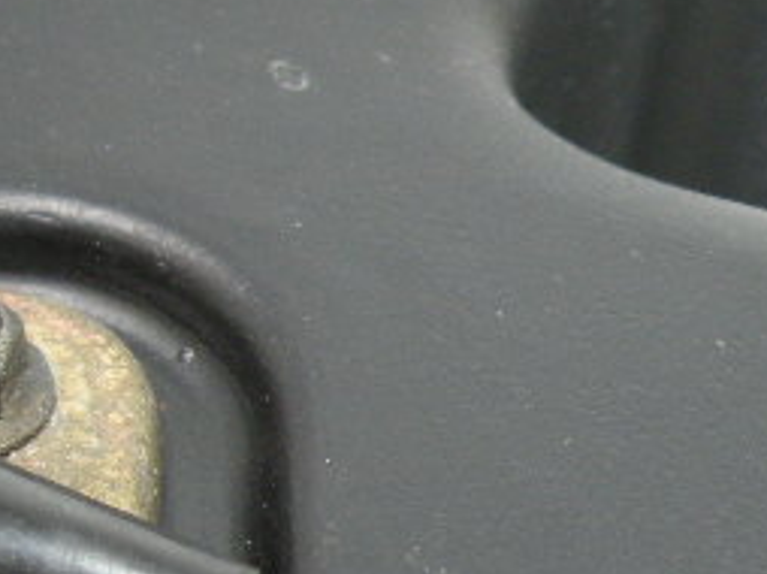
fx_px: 2413
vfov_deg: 13.3
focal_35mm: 109
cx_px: -399
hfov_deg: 16.4
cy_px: 653
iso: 156
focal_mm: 4.7
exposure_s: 1/69.7
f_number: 2.8
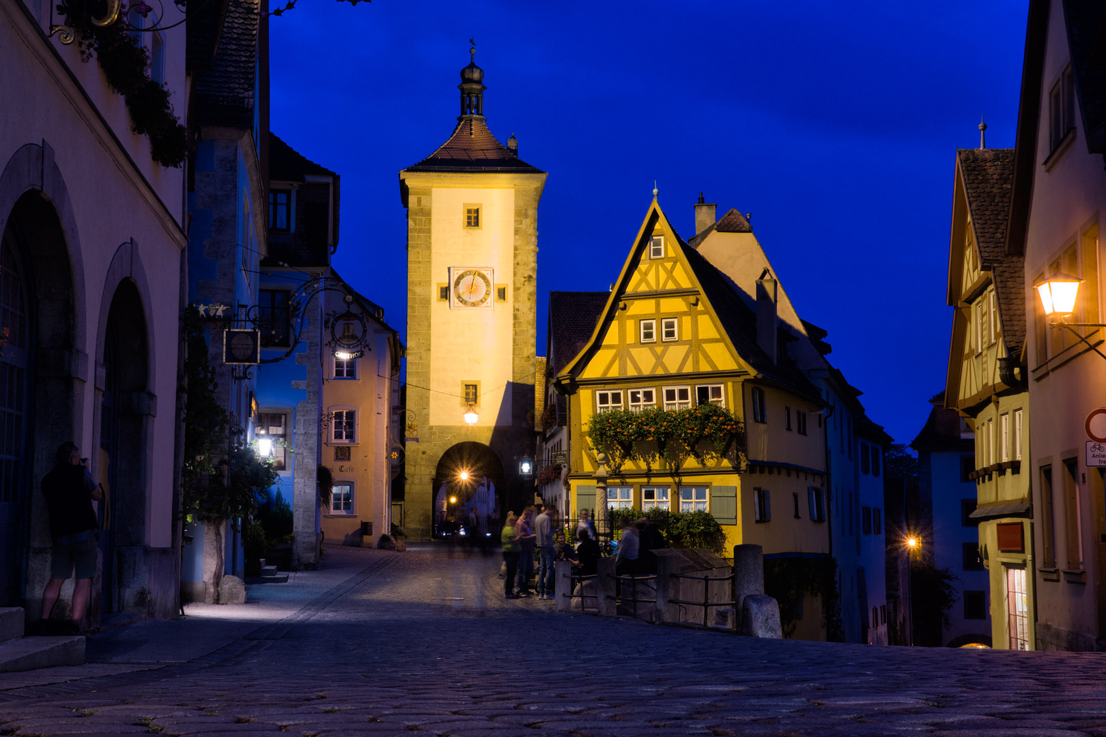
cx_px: 553
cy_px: 368
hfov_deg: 41.9
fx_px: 1444
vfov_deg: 28.6
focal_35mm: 47
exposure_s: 4
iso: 125
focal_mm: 17.27
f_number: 9
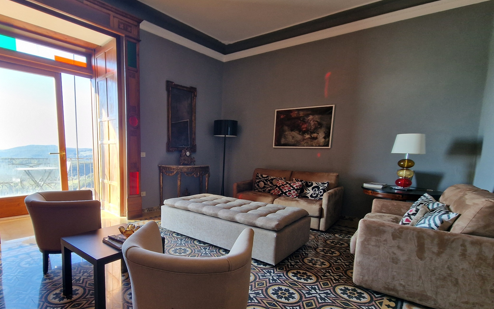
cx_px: 197
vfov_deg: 67.2
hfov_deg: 93.1
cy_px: 188
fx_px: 229
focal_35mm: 17
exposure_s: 1/50
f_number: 2.2
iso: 64
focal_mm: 2.2
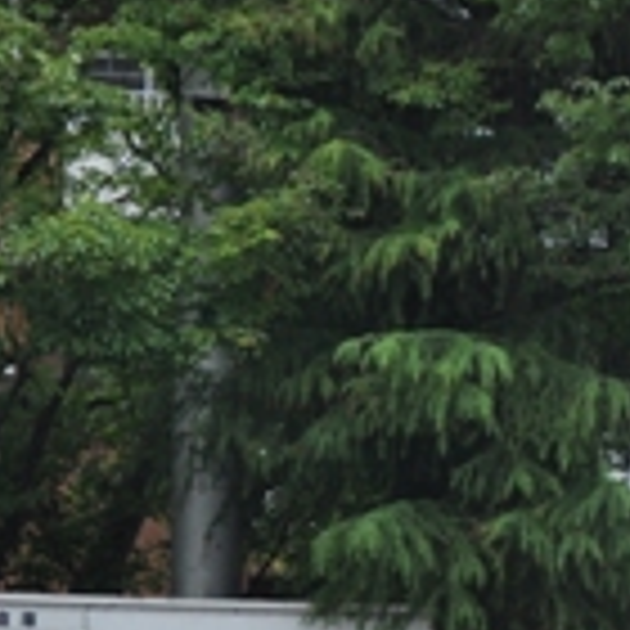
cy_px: 835
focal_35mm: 571
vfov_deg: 3.1
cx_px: 976
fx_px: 11757
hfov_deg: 3.1
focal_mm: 98
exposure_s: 1/1000
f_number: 4.5
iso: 400
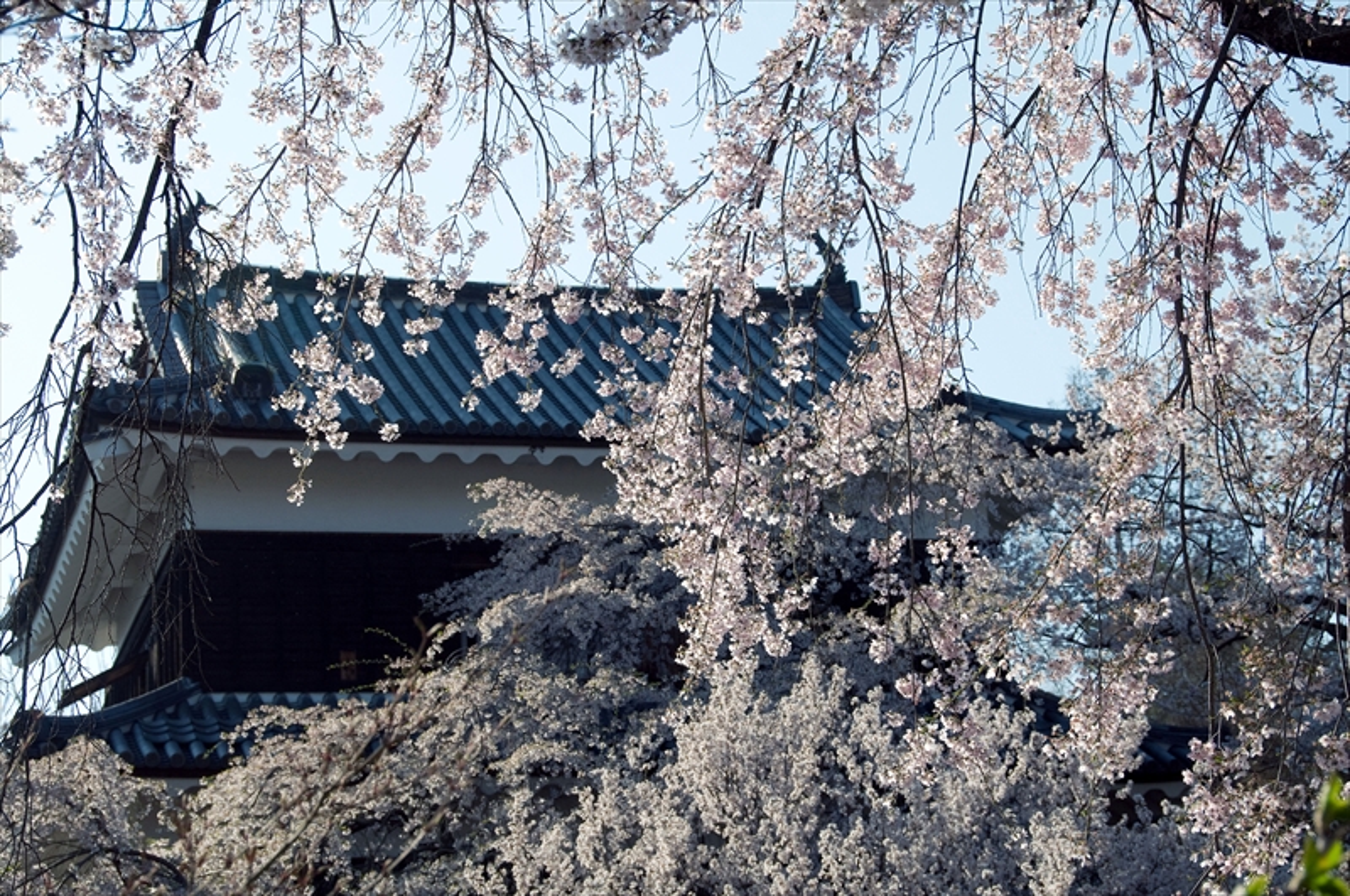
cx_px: 675
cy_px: 448
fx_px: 15166
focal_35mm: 405
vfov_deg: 3.4
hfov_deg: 5.1
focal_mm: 270
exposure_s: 1/400
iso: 200
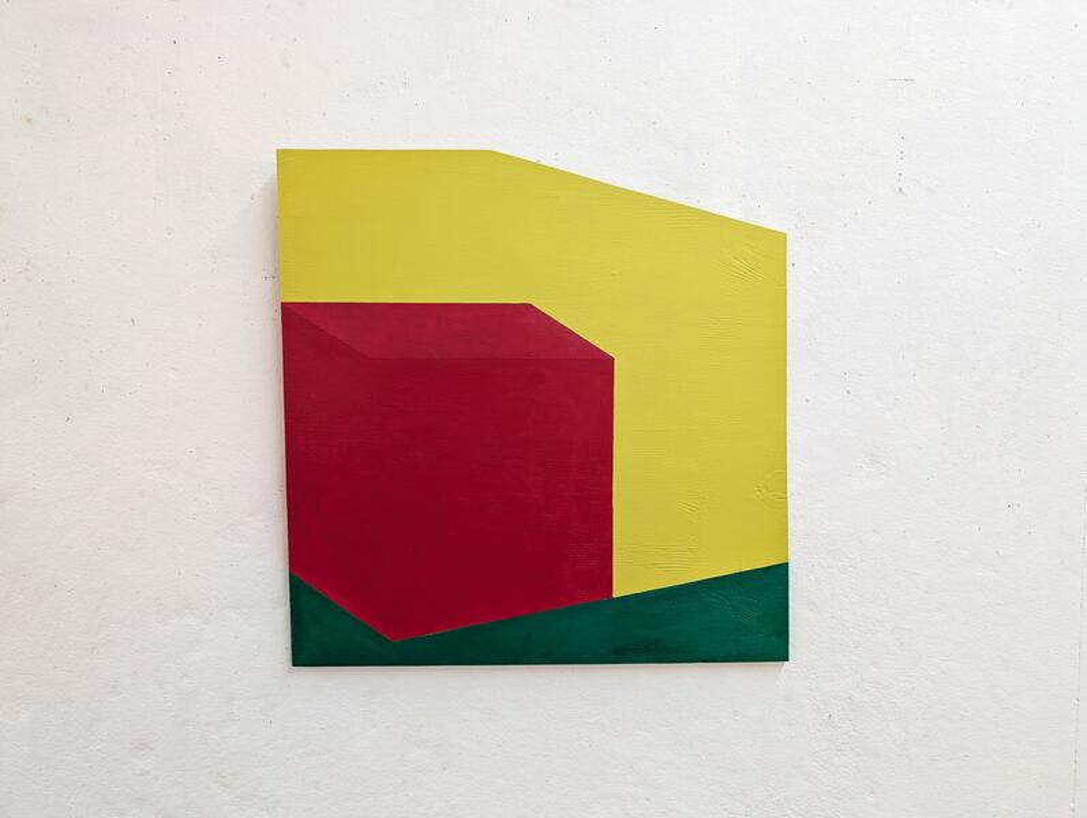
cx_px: 544
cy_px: 409
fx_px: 755
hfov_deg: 71.5
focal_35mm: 24
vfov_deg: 56.9
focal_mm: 6.9
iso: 71
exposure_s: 1/30
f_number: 1.68
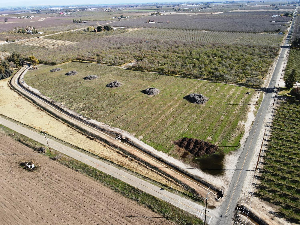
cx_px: 150
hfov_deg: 71.6
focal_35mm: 24
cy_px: 112
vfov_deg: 56.8
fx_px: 208
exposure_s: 1/320
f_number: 2.8
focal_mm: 4.5
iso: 100
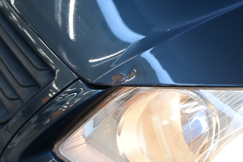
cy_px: 81
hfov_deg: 36.9
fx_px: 364
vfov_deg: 25.1
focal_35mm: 54
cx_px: 122
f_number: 5.3
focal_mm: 36
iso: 800
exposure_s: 1/60
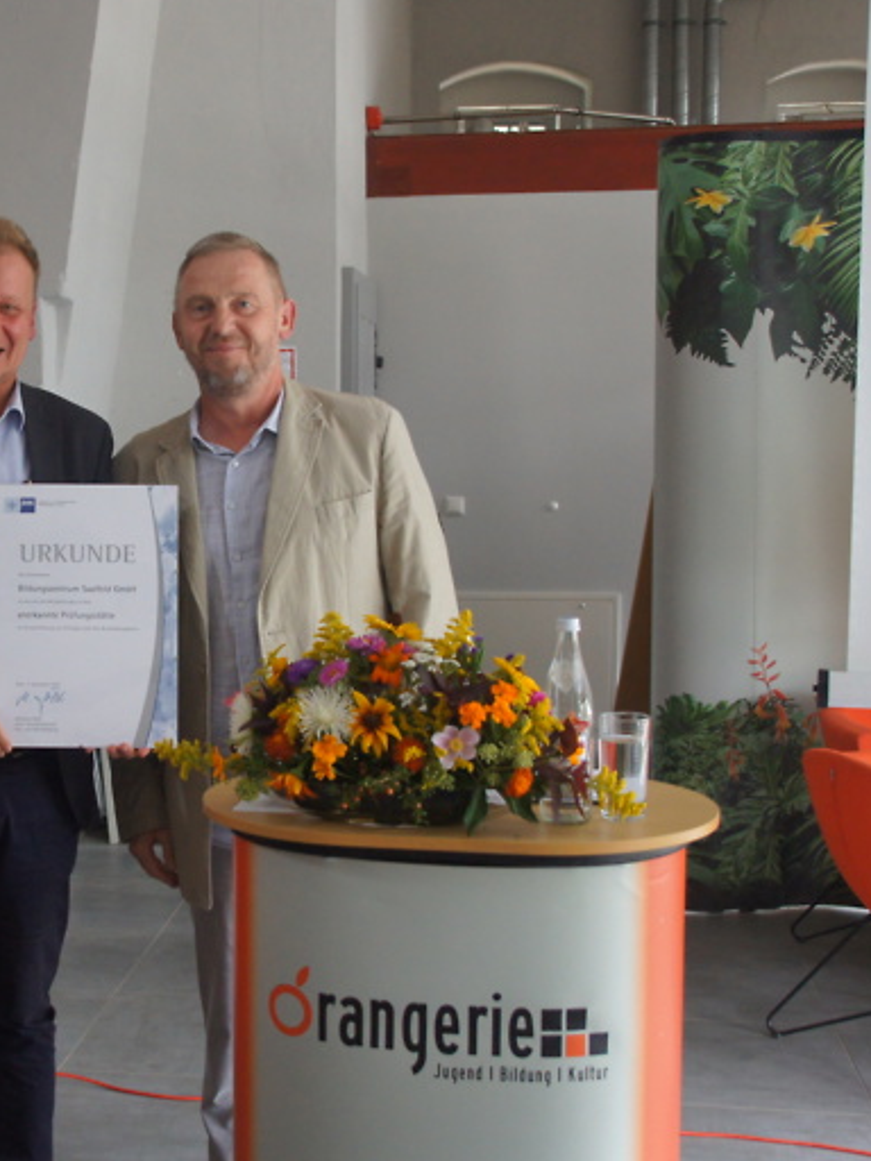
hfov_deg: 26.6
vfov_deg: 35.5
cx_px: 195
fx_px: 1812
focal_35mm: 54
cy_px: 569
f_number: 4
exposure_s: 1/100
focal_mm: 24
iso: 1600
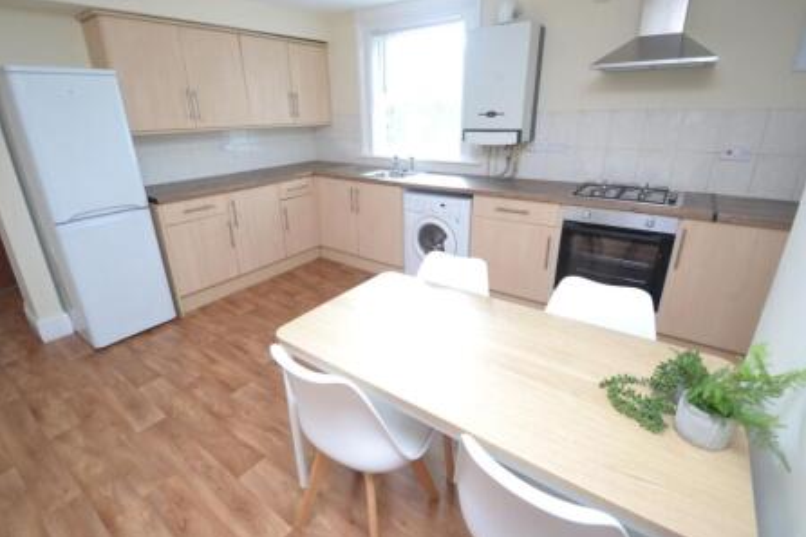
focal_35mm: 16
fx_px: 358
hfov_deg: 96.8
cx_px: 399
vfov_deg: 73.7
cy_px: 256
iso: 800
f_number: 3.5
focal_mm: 10
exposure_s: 1/20
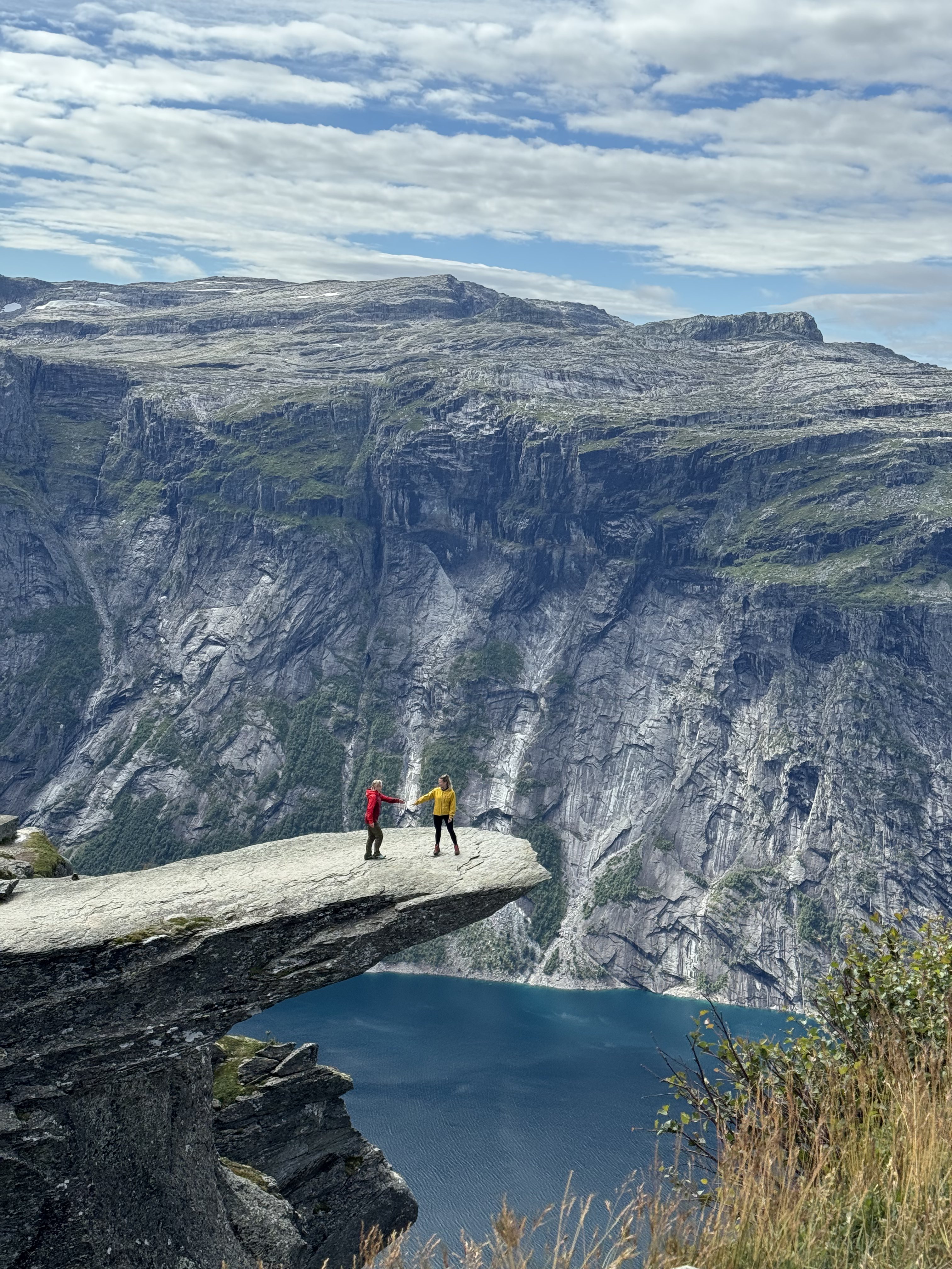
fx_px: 1760
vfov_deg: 39.7
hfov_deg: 30.3
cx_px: 476
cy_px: 634
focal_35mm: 48
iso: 64
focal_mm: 6.76
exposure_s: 1/3817
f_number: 1.78
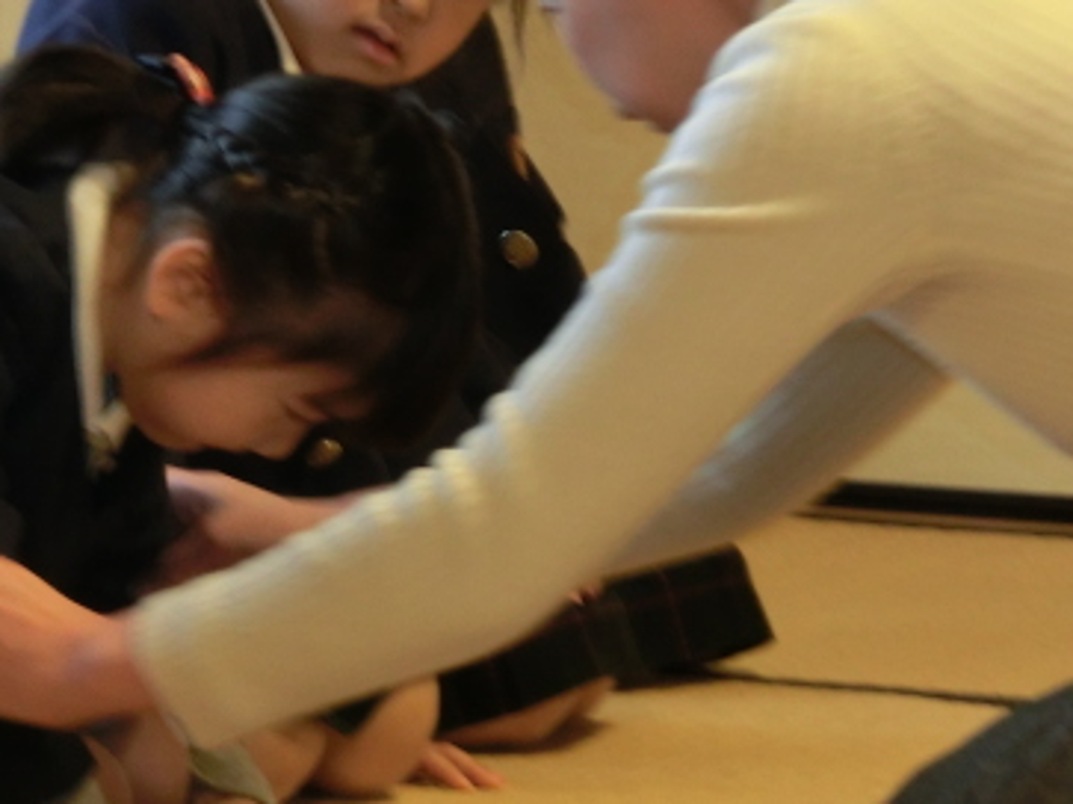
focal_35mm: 349
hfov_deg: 5.7
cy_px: 275
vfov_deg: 4.3
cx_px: 171
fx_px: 10814
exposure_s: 1/15
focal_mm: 35.05
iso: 400
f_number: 5.8
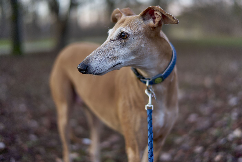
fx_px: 282
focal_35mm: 42
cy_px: 78
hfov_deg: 46.4
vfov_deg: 31.9
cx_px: 127
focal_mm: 40
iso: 200
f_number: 1.2
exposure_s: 1/80
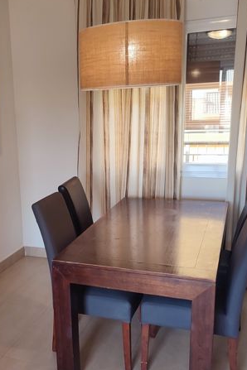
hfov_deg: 31.7
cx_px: 47
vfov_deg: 47.3
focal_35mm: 41
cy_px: 207
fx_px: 422
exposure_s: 1/33
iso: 149
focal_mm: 6.04
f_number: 1.9
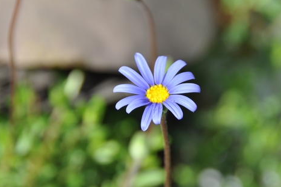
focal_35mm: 385
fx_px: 3004
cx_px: 158
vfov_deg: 3.6
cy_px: 99
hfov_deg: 5.4
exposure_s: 1/250
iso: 200
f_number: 8
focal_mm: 200
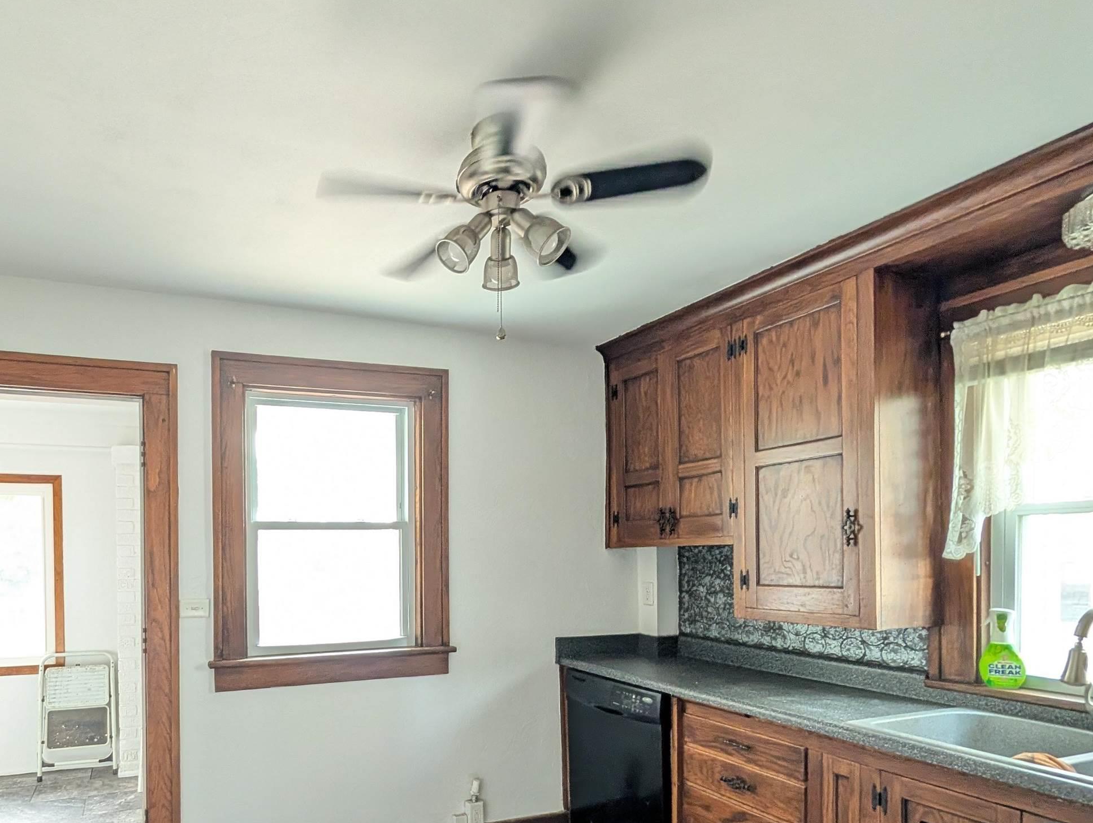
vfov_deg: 66.5
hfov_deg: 81.2
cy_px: 565
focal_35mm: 19
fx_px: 601
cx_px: 349
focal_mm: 2.02
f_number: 1.7
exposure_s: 1/41.9
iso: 230
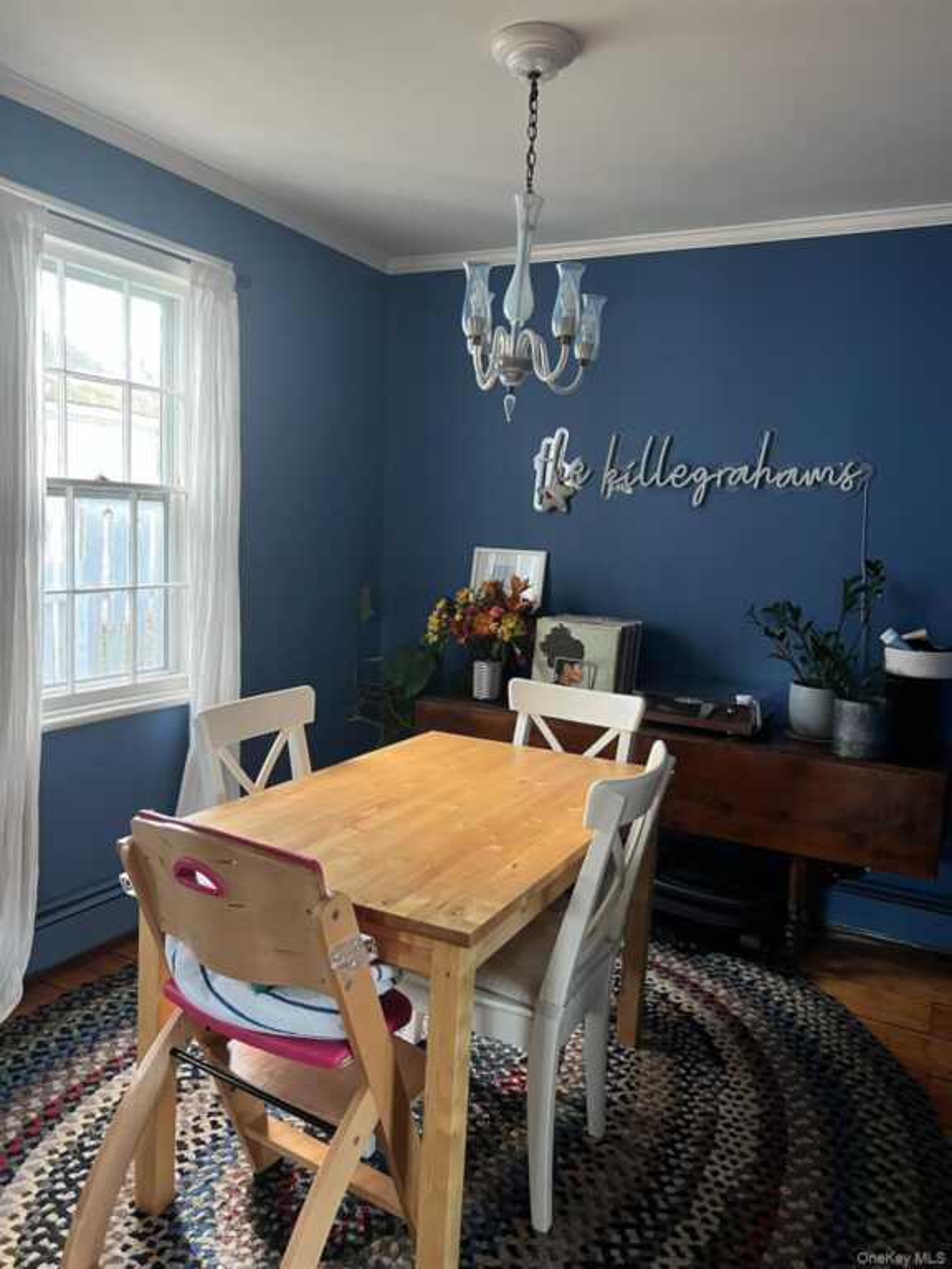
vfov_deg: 67.3
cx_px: 476
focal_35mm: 26
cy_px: 634
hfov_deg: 53.1
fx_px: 953
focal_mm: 5.7
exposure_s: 1/50
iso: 500
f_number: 1.5
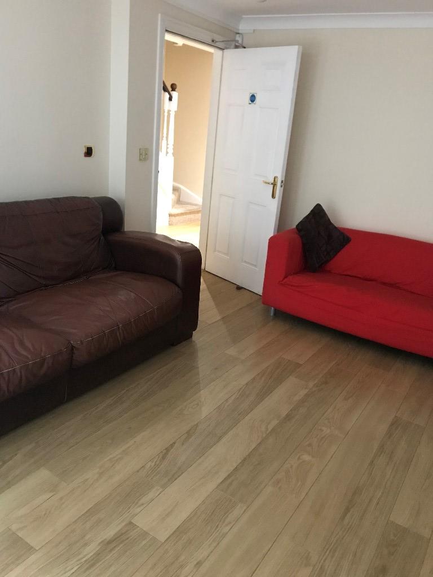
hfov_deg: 49.7
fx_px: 467
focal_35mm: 28
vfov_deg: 63.4
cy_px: 288
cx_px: 216
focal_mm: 3.99
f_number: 1.8
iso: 100
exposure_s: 1/5
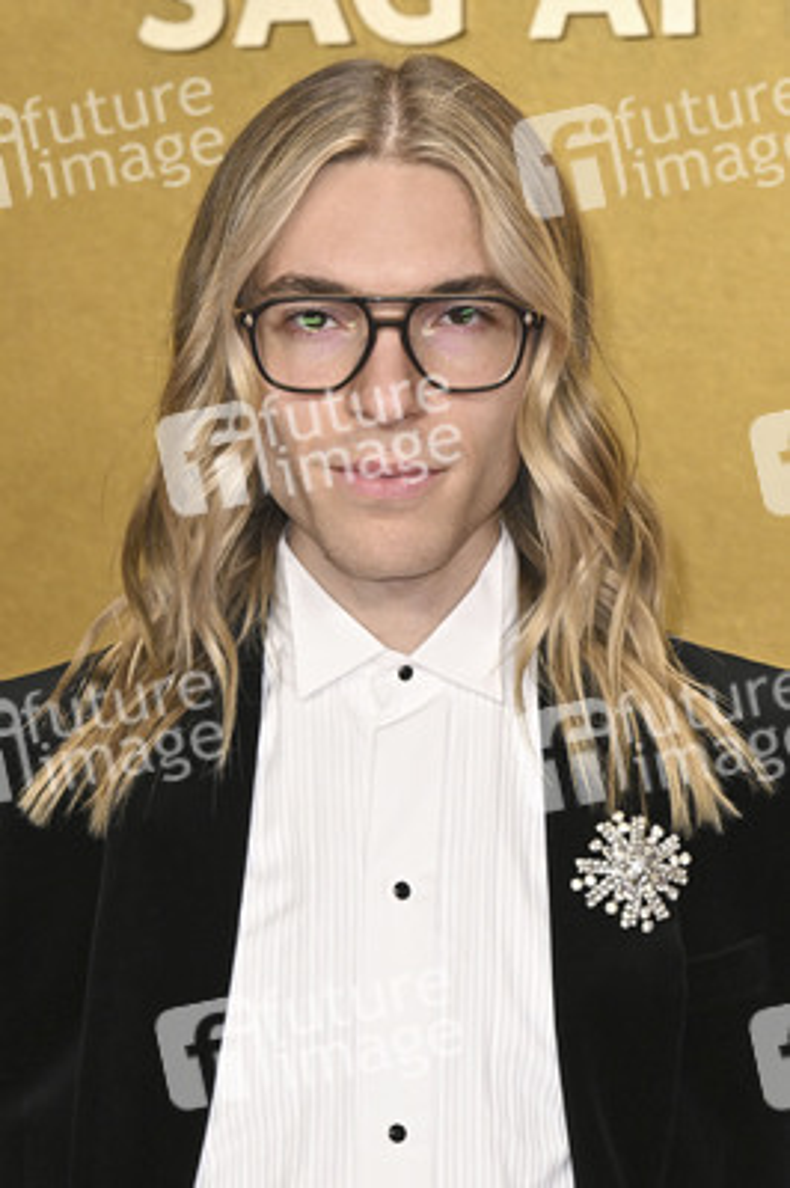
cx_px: 395
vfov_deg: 11.2
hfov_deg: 7.5
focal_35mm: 184
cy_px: 594
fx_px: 6067
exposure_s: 1/320
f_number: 5.6
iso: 2500
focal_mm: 123
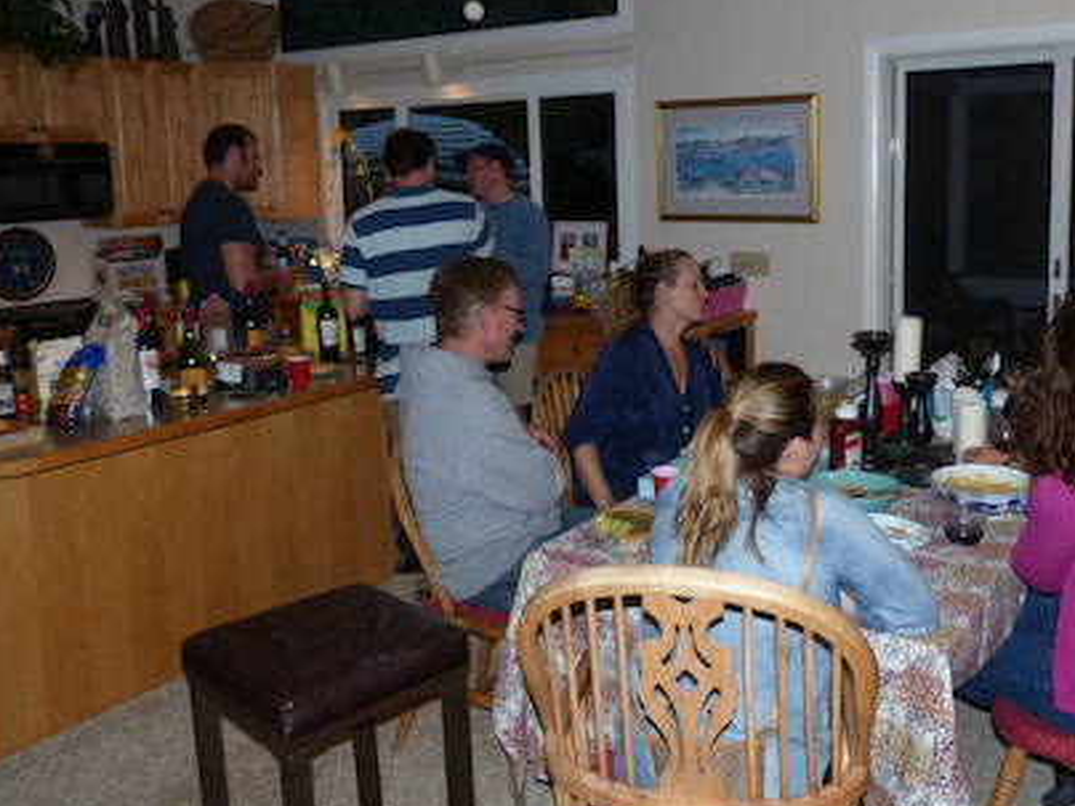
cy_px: 309
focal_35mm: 33
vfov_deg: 42.7
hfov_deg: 55.2
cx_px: 597
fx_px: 1025
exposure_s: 1/80
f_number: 2.8
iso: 400
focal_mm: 4.5
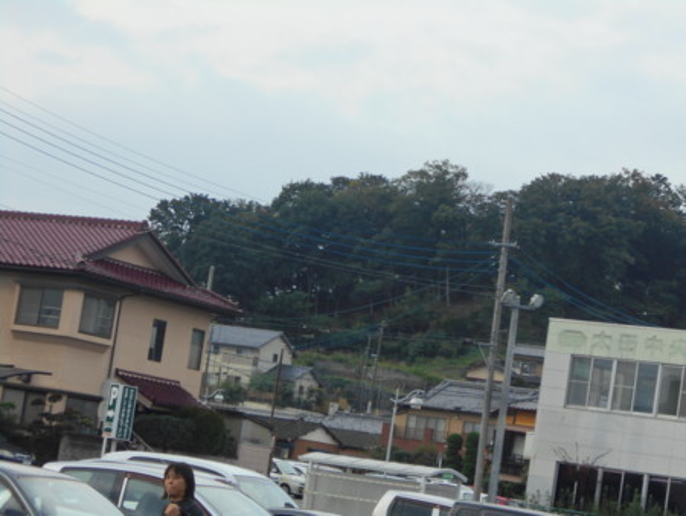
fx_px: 2221
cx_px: 343
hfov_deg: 17.6
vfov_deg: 13.2
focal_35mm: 112
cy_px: 258
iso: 80
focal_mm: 20.1
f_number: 6
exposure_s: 1/200
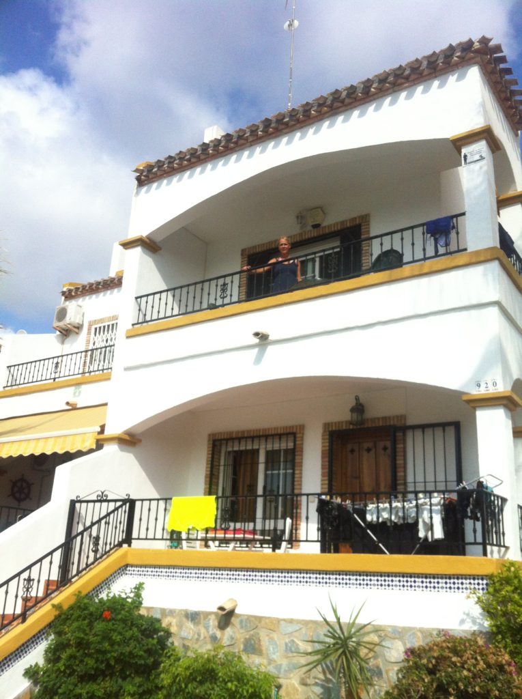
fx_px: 705
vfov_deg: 52.7
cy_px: 350
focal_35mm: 35
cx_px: 261
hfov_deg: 40.6
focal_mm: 3.85
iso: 125
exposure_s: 1/3771
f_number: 2.8
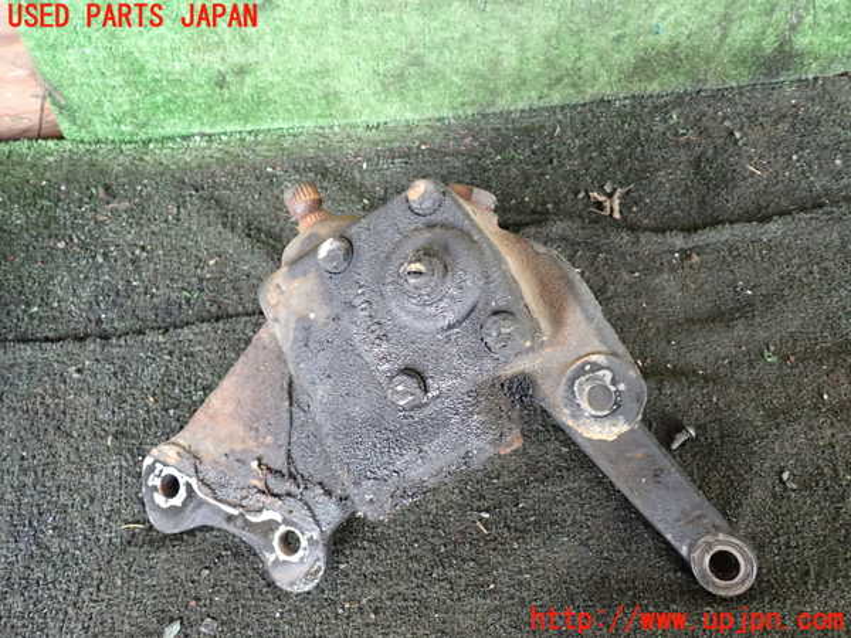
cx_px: 426
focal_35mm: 30
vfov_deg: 46.8
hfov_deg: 60.0
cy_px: 319
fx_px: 738
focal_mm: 5.4
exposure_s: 1/30
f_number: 2.3
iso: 400
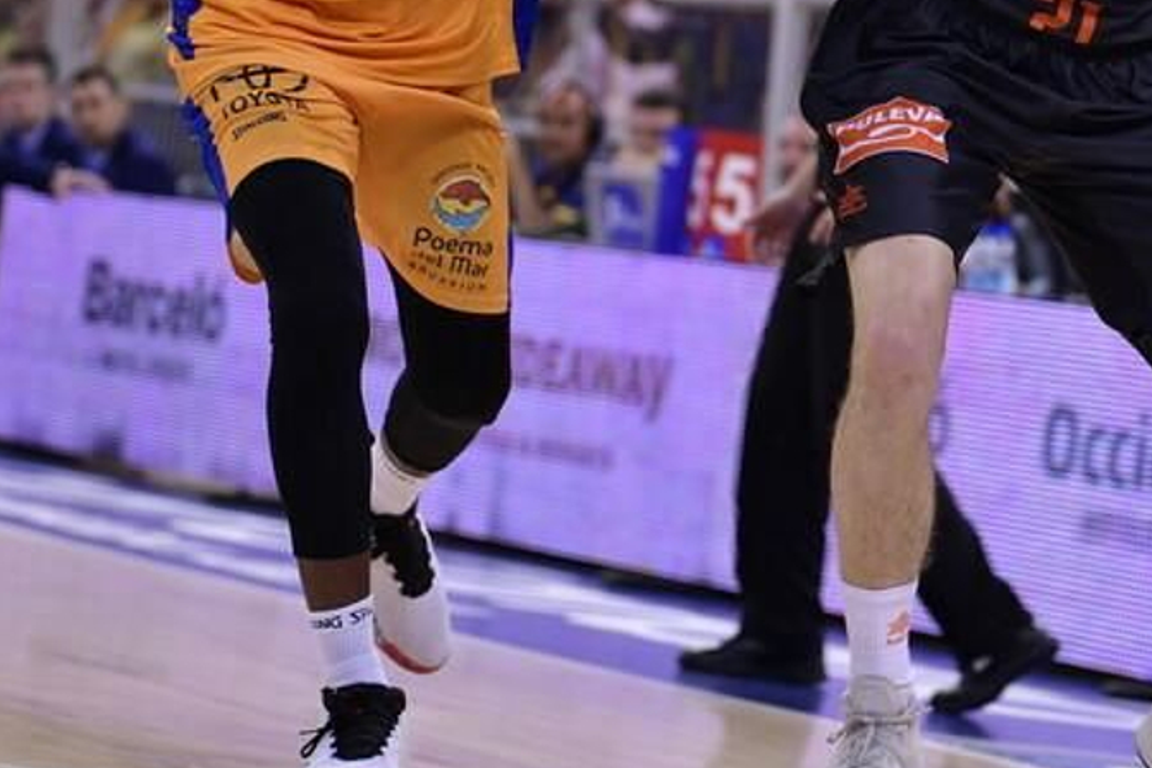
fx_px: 7265
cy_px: 125
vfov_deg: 6.0
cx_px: 918
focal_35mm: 227
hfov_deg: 9.0
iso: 1250
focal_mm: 95
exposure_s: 1/800
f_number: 2.8
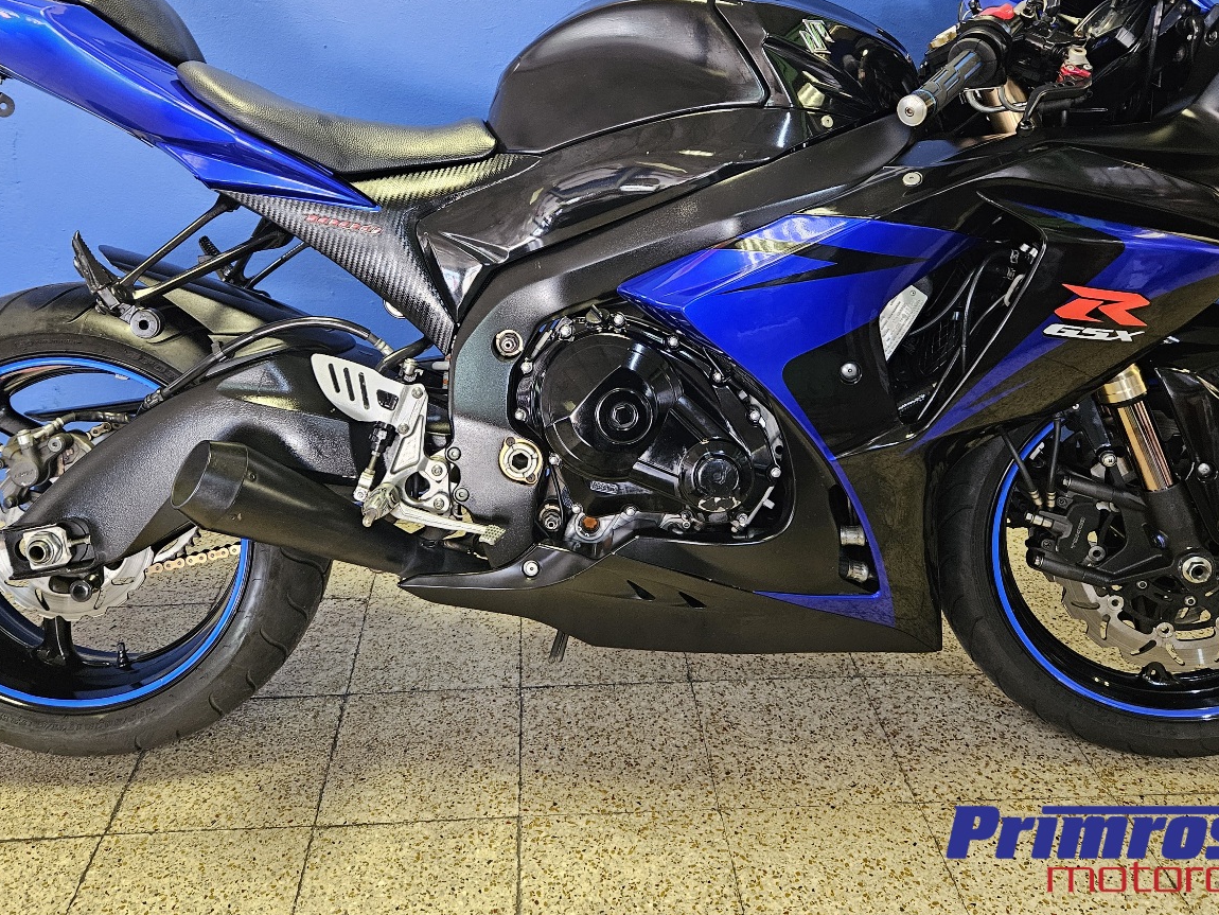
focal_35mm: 32
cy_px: 314
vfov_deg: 43.6
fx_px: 1127
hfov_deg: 56.8
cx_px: 615
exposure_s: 1/50.3
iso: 640
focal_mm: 5.4
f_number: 1.8
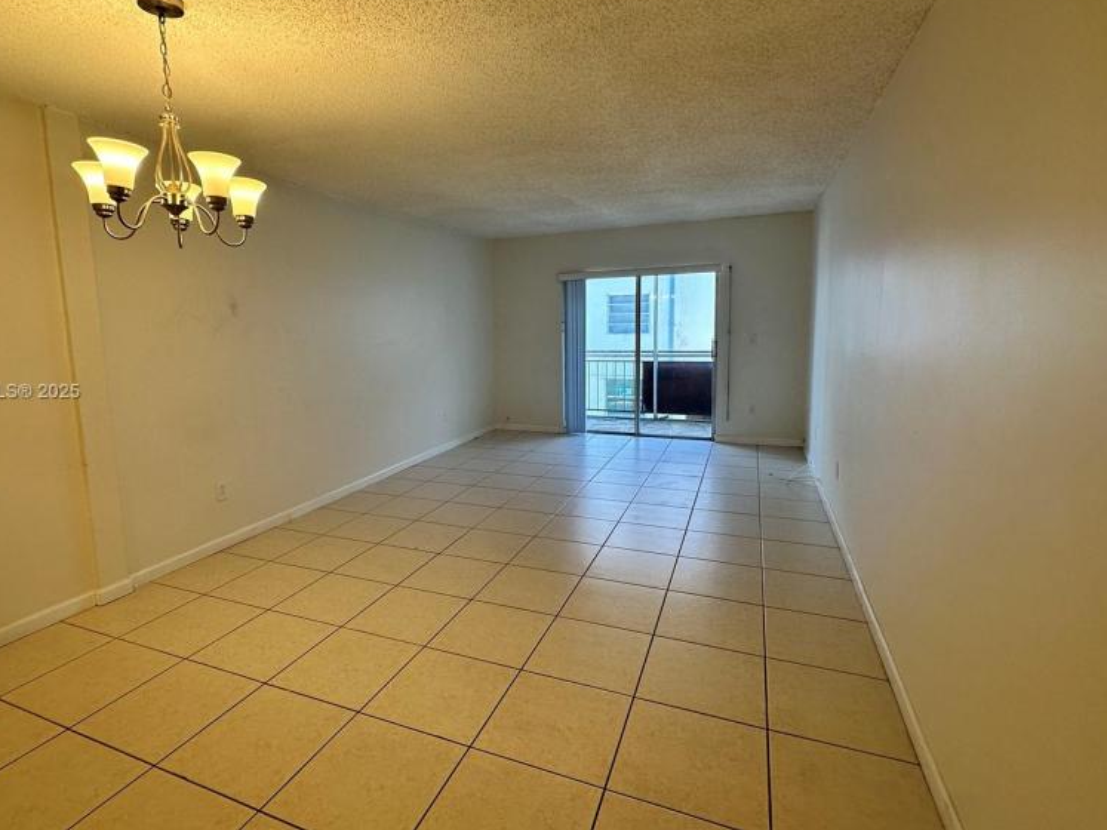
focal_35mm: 18
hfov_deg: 87.6
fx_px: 576
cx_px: 507
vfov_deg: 71.5
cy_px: 393
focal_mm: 2.22
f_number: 2.2
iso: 80
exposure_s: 1/120
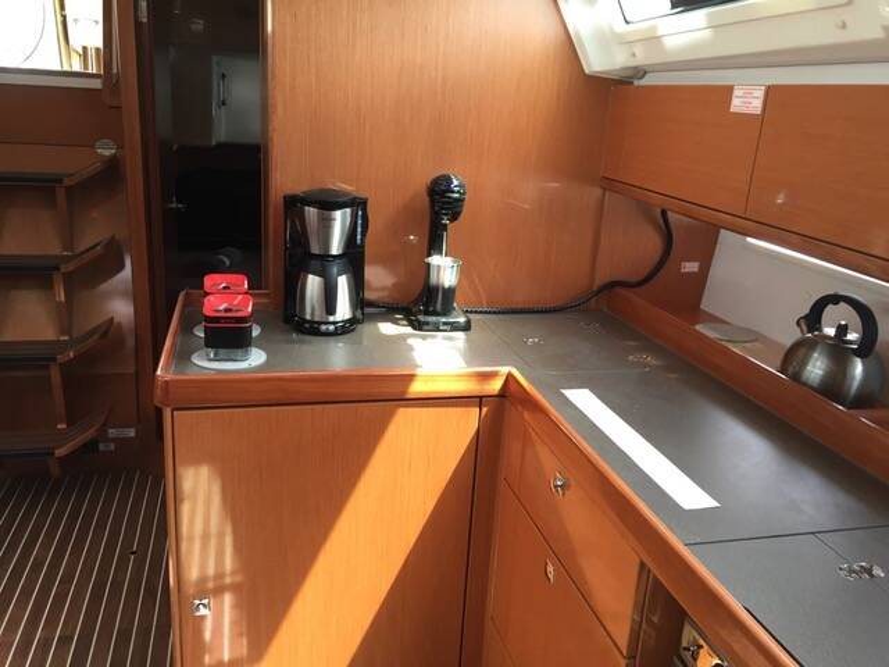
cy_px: 334
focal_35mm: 29
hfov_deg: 61.7
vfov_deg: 48.2
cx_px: 444
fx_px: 745
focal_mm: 4.15
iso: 50
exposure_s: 1/33
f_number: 2.2
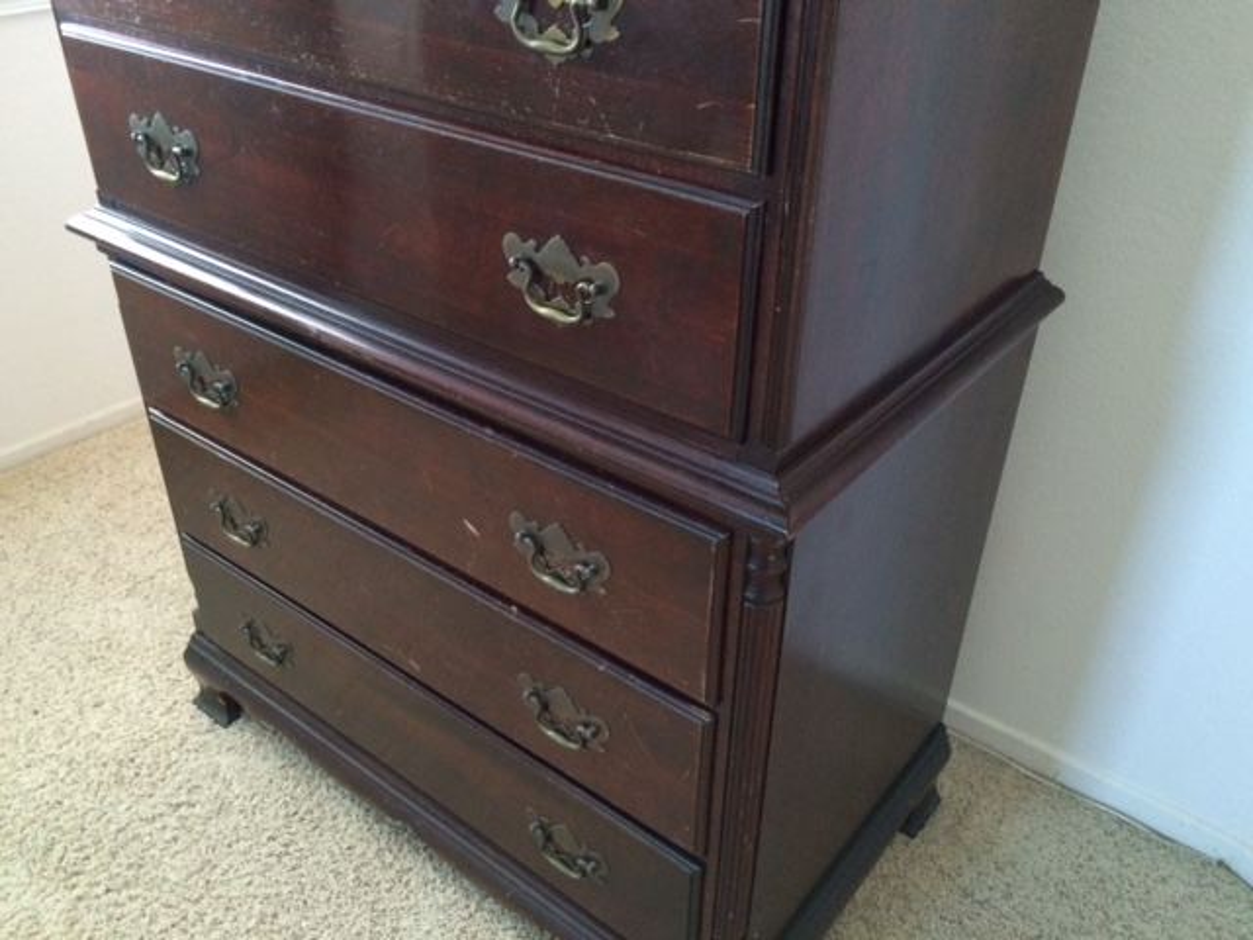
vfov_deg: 48.2
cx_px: 626
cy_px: 470
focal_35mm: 29
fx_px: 1050
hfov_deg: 61.7
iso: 250
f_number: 2.2
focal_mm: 4.15
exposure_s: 1/30
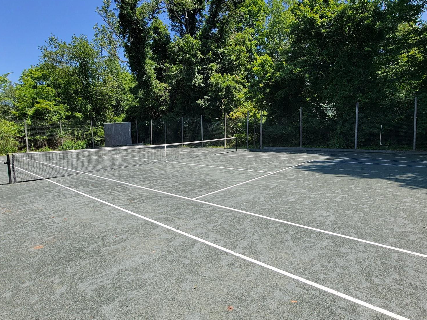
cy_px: 149
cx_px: 214
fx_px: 222
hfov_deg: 87.8
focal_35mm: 18
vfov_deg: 71.5
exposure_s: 1/829
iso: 50
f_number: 2.2
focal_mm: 2.2
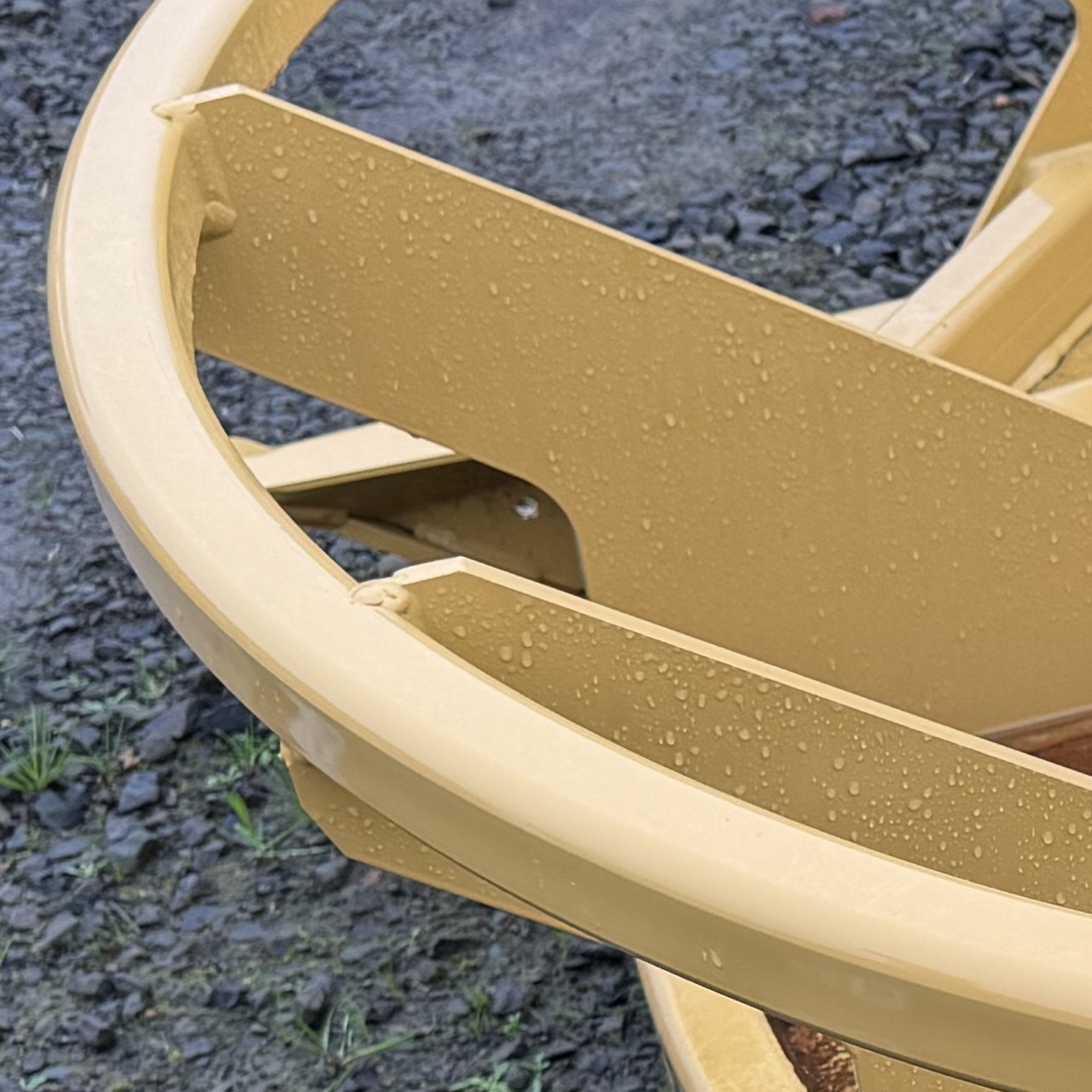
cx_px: 1939
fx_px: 3926
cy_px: 1121
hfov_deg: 14.1
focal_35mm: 110
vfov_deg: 15.5
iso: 80
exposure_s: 1/402
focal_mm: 6.76
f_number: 1.78
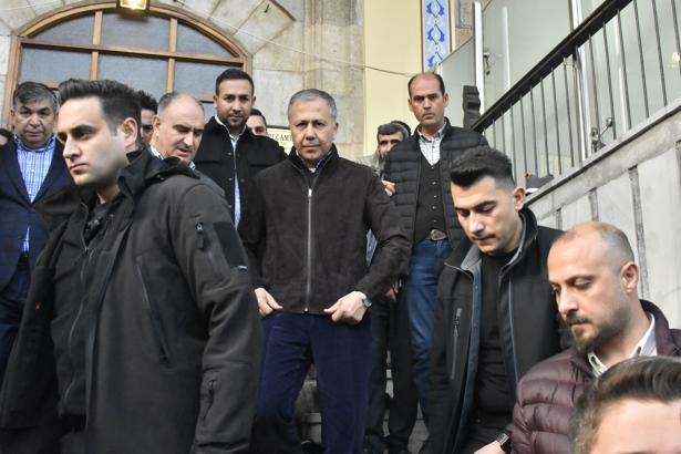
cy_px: 227
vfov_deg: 31.9
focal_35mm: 42
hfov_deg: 46.4
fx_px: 794
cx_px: 340
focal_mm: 28
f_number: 10
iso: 5000
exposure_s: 1/400
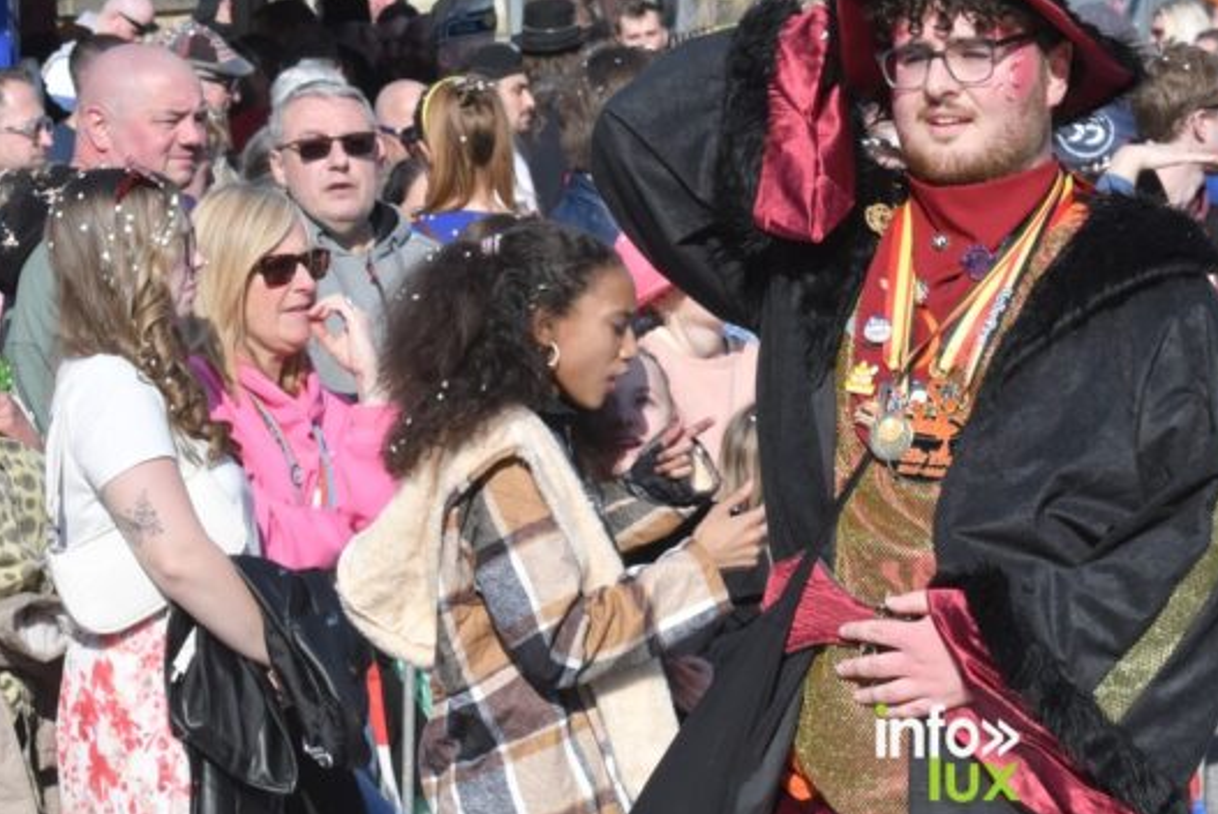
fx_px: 6905
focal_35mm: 204
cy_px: 36
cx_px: 948
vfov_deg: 6.7
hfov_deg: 10.1
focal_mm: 70
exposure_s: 1/400
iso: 280
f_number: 11
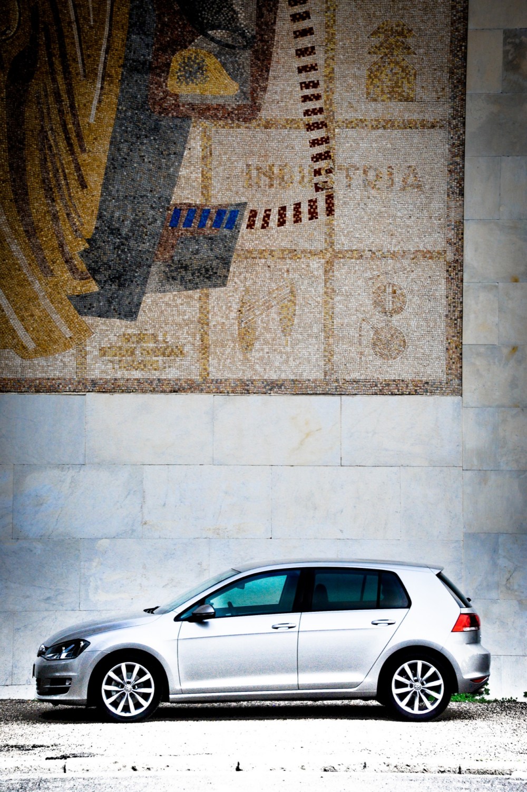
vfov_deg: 17.1
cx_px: 264
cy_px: 396
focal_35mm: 120
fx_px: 2638
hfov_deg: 11.4
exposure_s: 1/320
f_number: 9
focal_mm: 120
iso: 1600
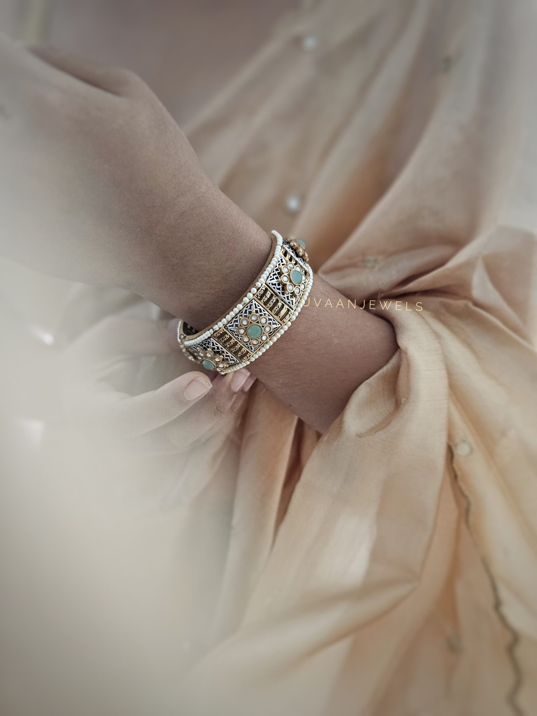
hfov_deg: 58.9
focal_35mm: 23
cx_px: 268
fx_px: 476
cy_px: 358
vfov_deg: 73.9
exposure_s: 1/45
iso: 640
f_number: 1.7
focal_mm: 6.3
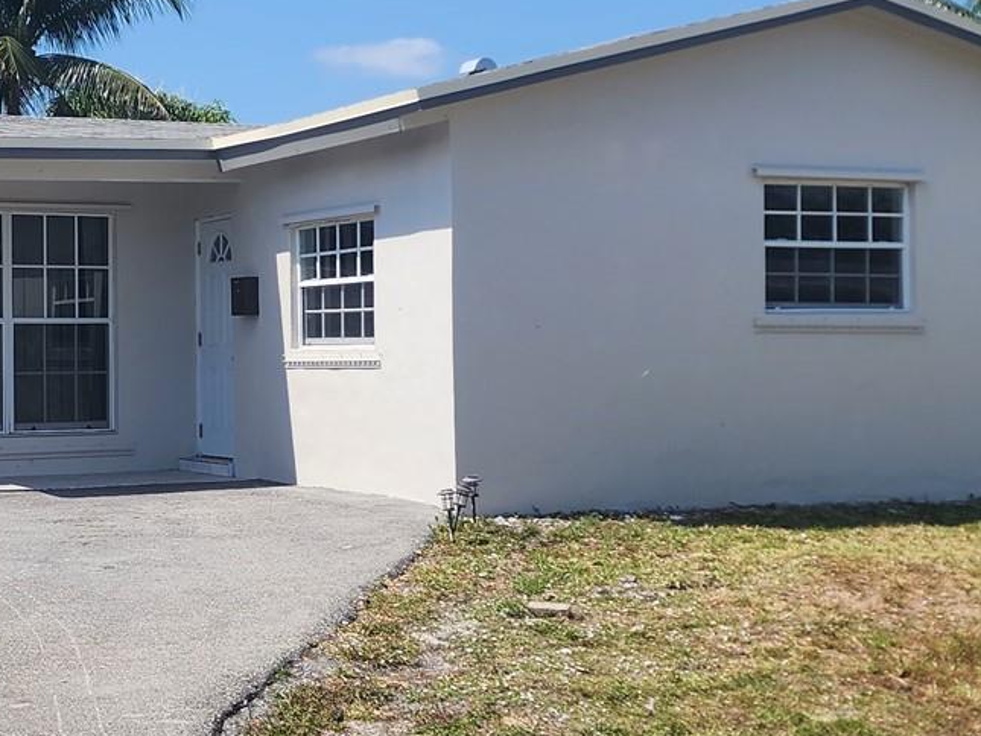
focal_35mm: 73
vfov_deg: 20.2
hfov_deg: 26.2
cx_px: 204
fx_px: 2069
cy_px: 330
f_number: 1.8
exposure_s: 1/1084
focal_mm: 6.4
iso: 12
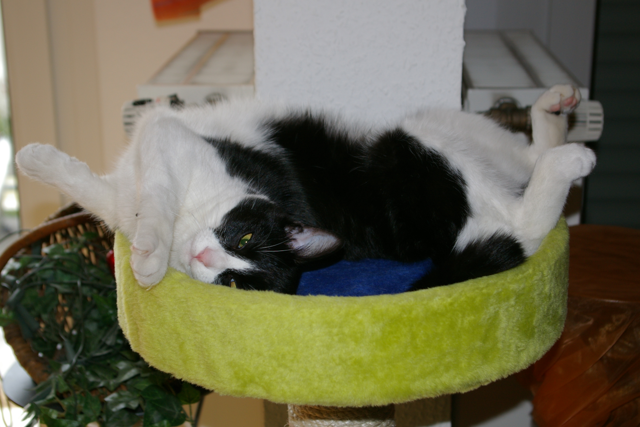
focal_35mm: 60
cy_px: 214
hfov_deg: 33.4
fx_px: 1067
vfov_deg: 22.6
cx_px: 320
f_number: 4.5
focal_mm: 40
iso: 200
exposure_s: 1/60
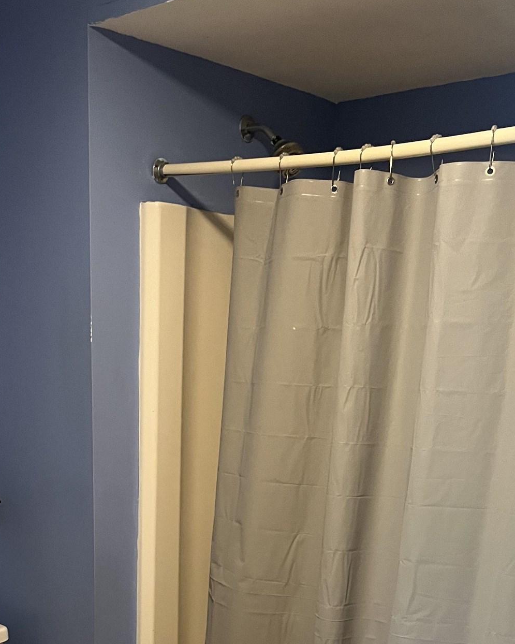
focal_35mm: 47
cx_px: 175
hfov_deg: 31.8
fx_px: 896
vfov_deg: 37.0
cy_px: 582
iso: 500
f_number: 1.6
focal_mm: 5.1
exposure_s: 1/30
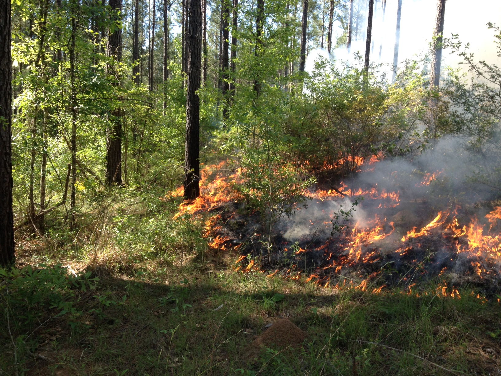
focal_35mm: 35
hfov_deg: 52.6
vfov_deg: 40.7
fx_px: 507
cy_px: 188
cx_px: 250
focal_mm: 4.28
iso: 50
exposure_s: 1/234
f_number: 2.4
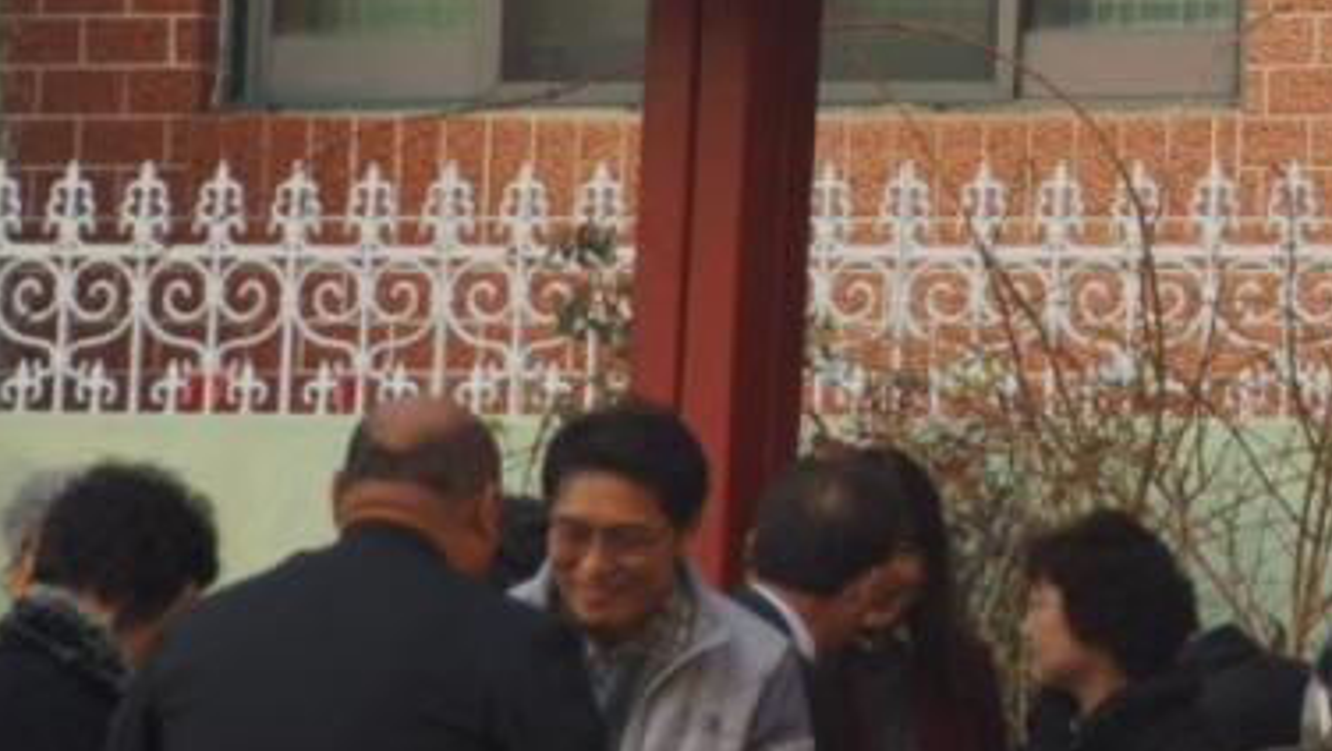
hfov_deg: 5.6
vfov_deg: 3.2
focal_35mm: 385
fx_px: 13606
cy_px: 177
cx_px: 1608
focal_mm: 90
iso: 125
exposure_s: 1/100
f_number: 5.6
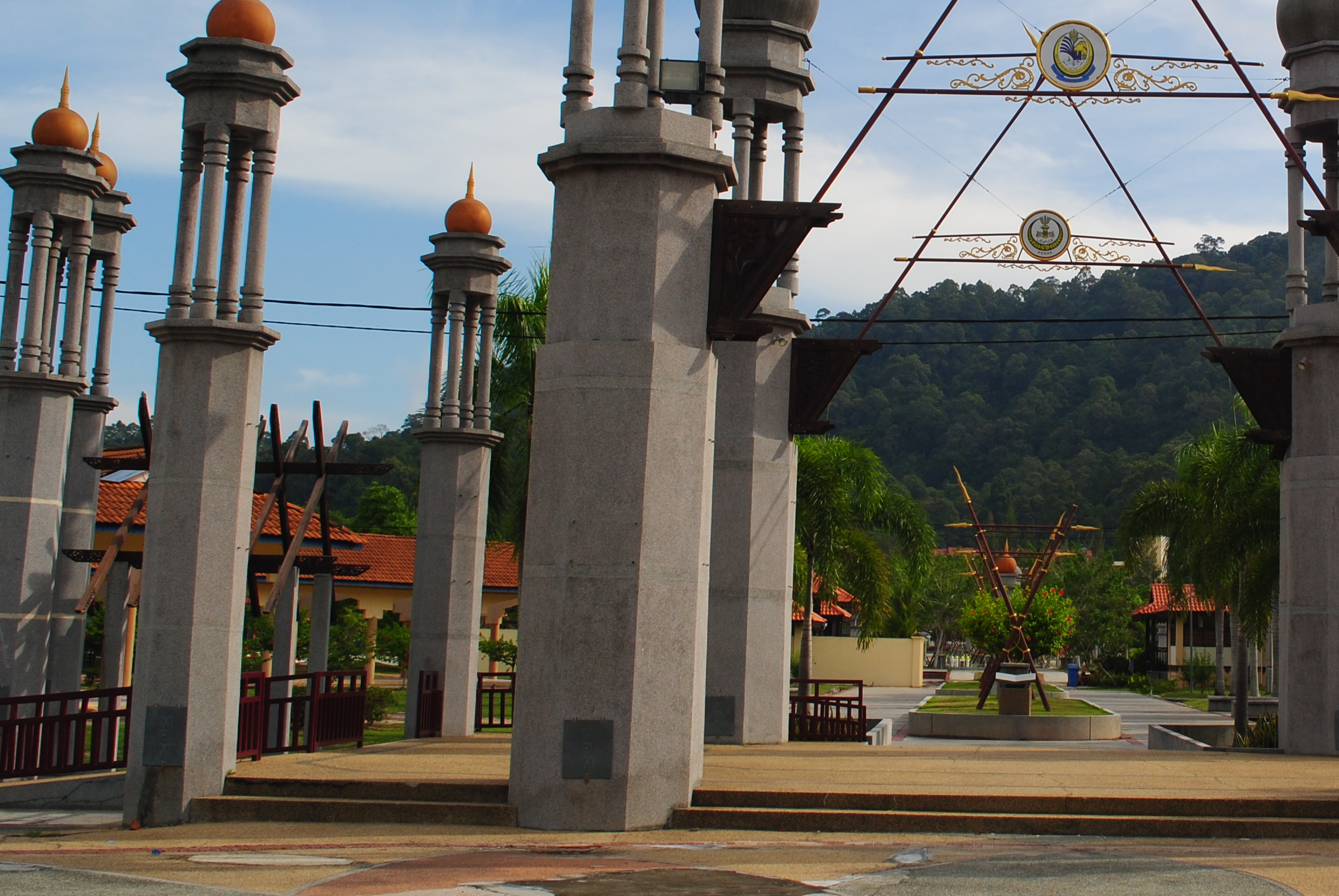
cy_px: 278
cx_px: 1043
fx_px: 2085
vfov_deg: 24.1
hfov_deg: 34.7
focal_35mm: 56
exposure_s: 1/250
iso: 125
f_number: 10
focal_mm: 22
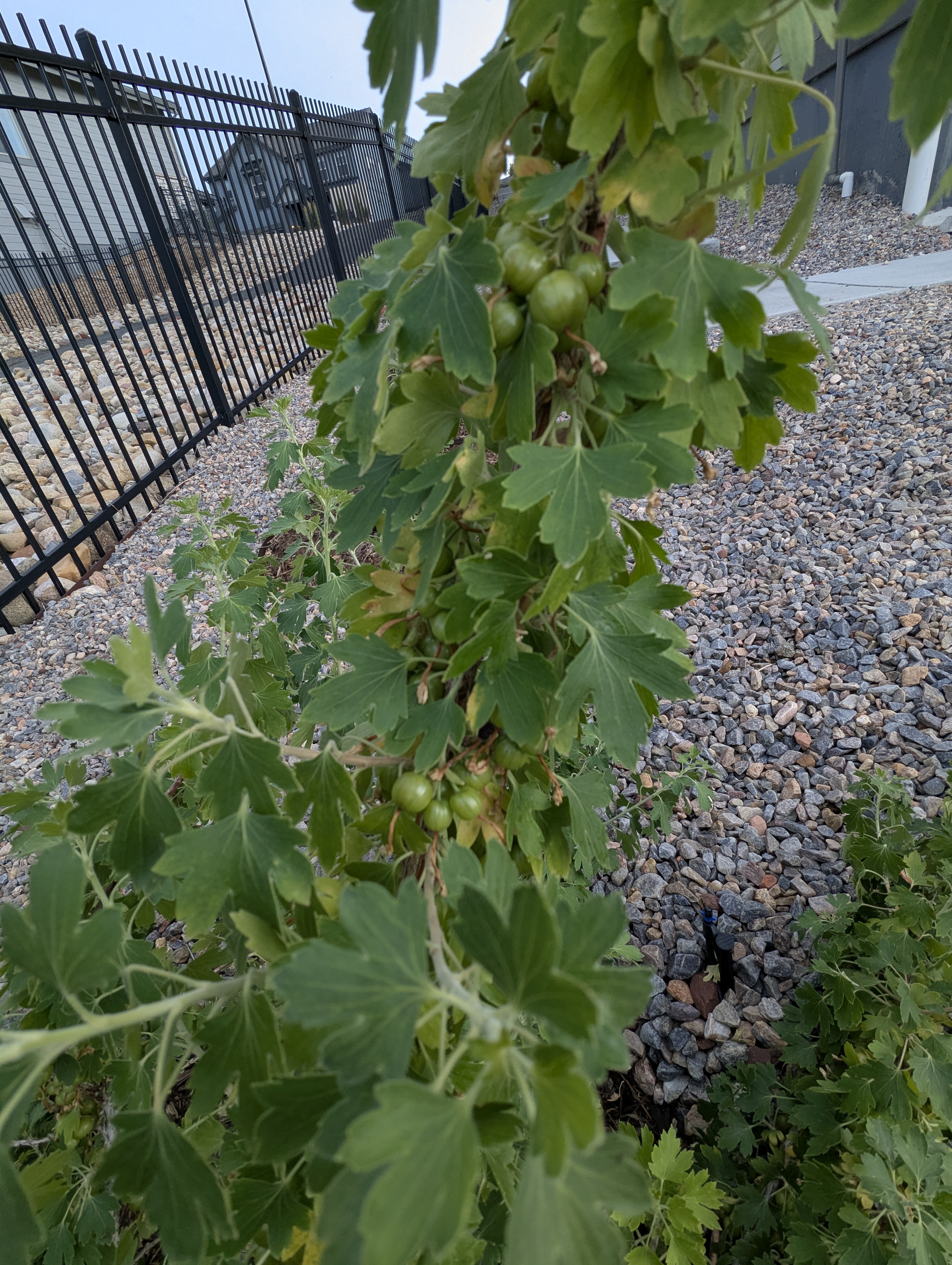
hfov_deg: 78.2
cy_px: 632
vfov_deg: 94.4
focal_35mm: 16
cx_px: 476
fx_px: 585
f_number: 2.2
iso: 25
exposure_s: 1/183
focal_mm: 2.35
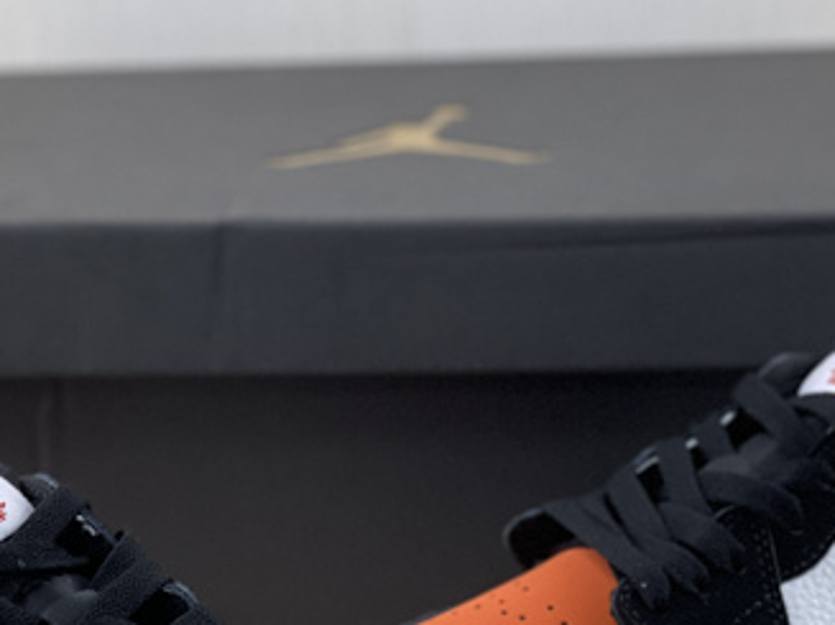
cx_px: 403
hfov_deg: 13.6
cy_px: 578
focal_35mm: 145
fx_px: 3496
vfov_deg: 10.2
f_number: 2.2
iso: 200
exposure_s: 1/100
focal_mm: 7.5
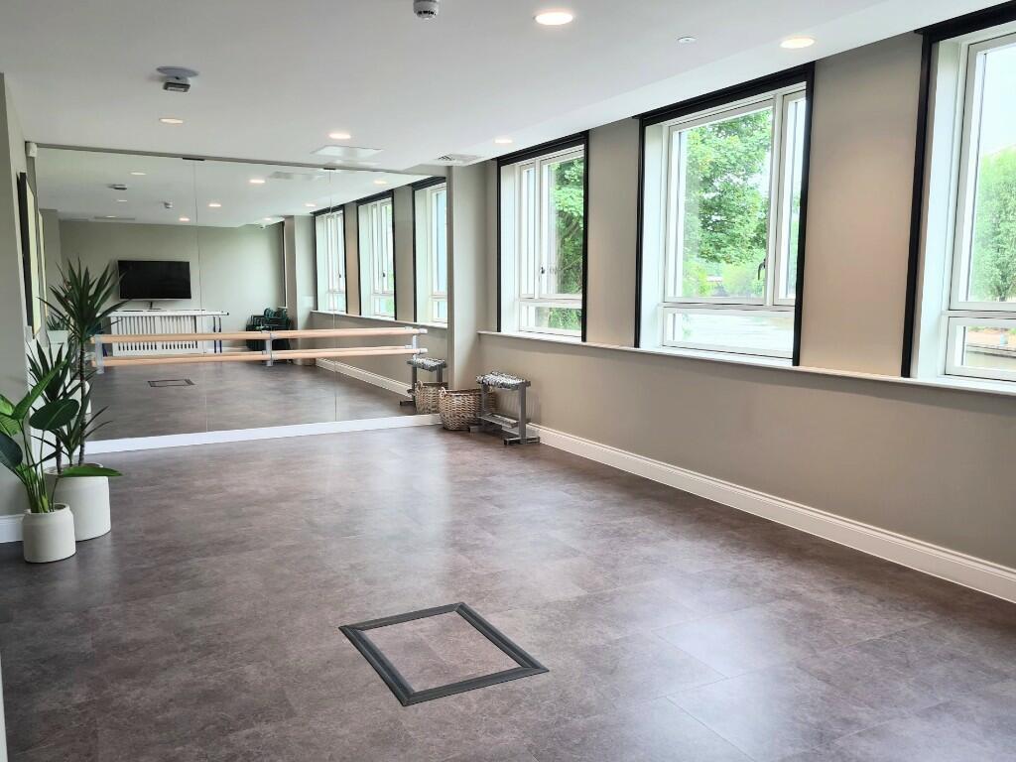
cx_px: 508
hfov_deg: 67.3
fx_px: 763
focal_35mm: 26
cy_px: 381
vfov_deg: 53.1
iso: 80
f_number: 1.8
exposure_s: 1/100
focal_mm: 5.4
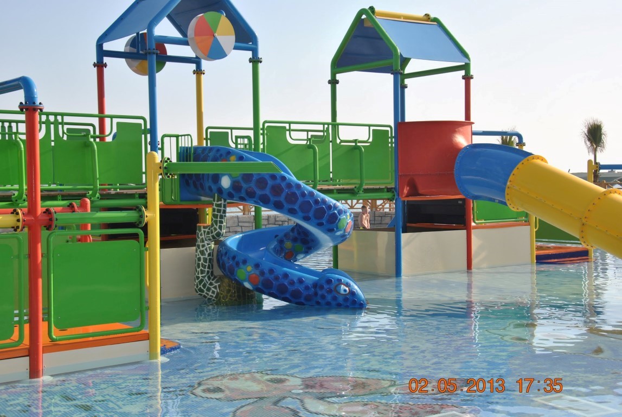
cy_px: 208
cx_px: 311
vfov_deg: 26.6
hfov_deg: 38.8
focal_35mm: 51
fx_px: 882
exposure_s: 1/200
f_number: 9
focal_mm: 34
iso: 100
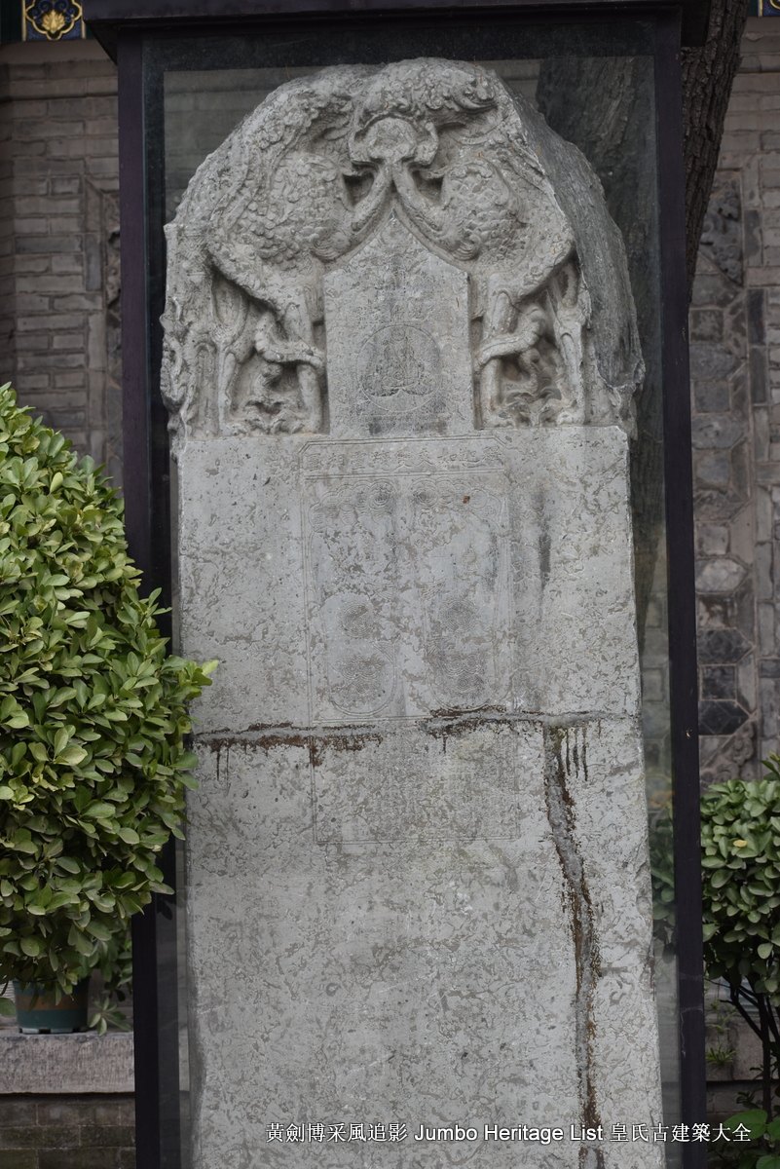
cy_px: 584
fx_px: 3409
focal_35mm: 105
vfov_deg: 19.4
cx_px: 390
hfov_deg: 13.1
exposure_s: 1/250
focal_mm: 70
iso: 200
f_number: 6.3
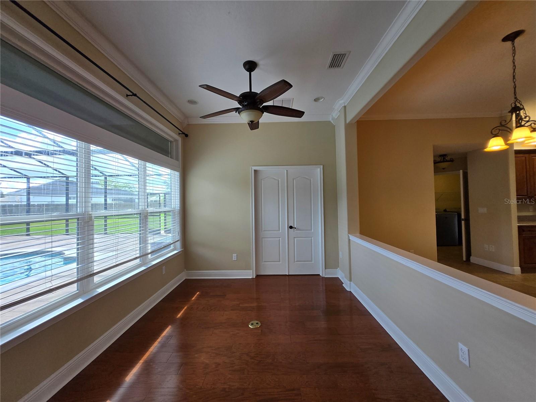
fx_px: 201
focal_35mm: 13
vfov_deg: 89.9
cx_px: 268
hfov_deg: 106.2
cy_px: 201
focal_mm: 1.7
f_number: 2.2
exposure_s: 1/60
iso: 50
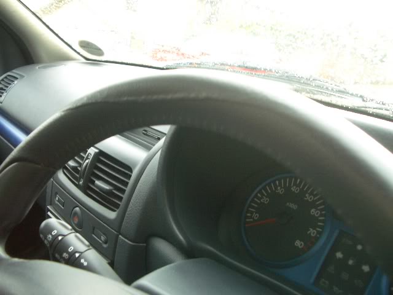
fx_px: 397
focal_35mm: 35
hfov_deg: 52.6
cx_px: 196
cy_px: 148
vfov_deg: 40.7
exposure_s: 1/15
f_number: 2.6
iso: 100
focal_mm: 5.8
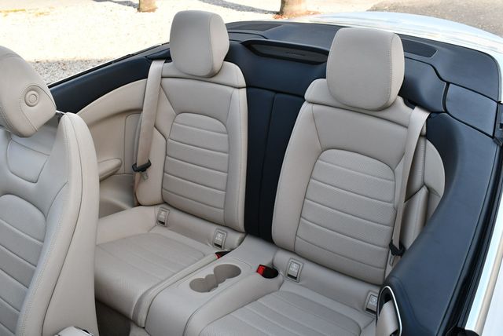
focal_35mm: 36
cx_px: 252
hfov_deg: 53.1
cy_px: 168
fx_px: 503
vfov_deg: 36.9
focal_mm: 18
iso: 200
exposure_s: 1/250
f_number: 6.3
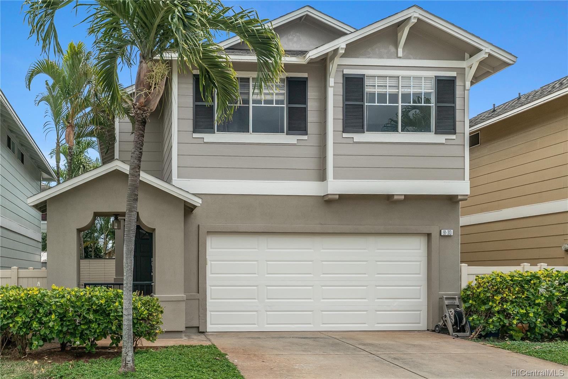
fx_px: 552
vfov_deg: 37.9
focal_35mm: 35
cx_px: 284
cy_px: 190
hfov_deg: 54.4
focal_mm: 35
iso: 320
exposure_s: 1/800
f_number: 8
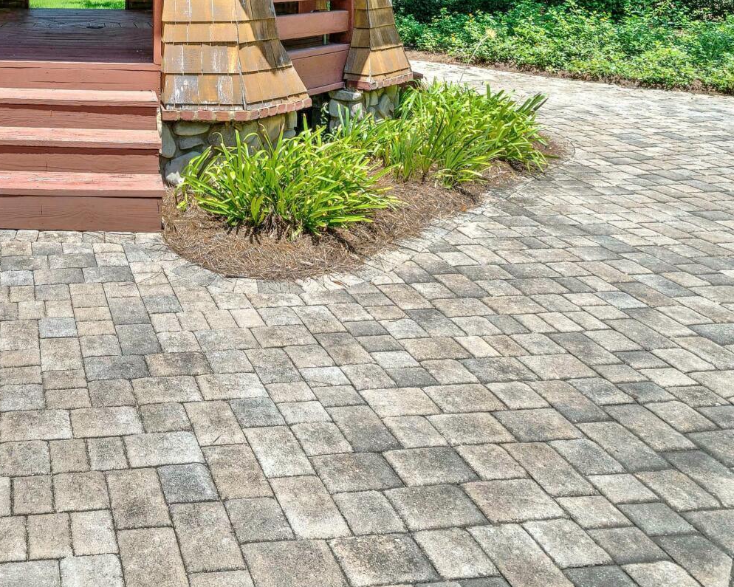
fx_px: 739
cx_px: 95
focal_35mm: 34
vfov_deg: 37.9
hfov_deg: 48.2
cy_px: -20
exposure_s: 1/160
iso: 100
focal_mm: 12
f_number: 5.6
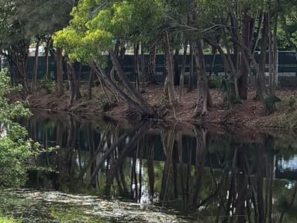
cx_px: -237
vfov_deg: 10.6
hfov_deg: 12.9
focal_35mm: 139
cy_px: 172
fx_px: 1192
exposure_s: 1/361
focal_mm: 5.96
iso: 50
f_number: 1.6
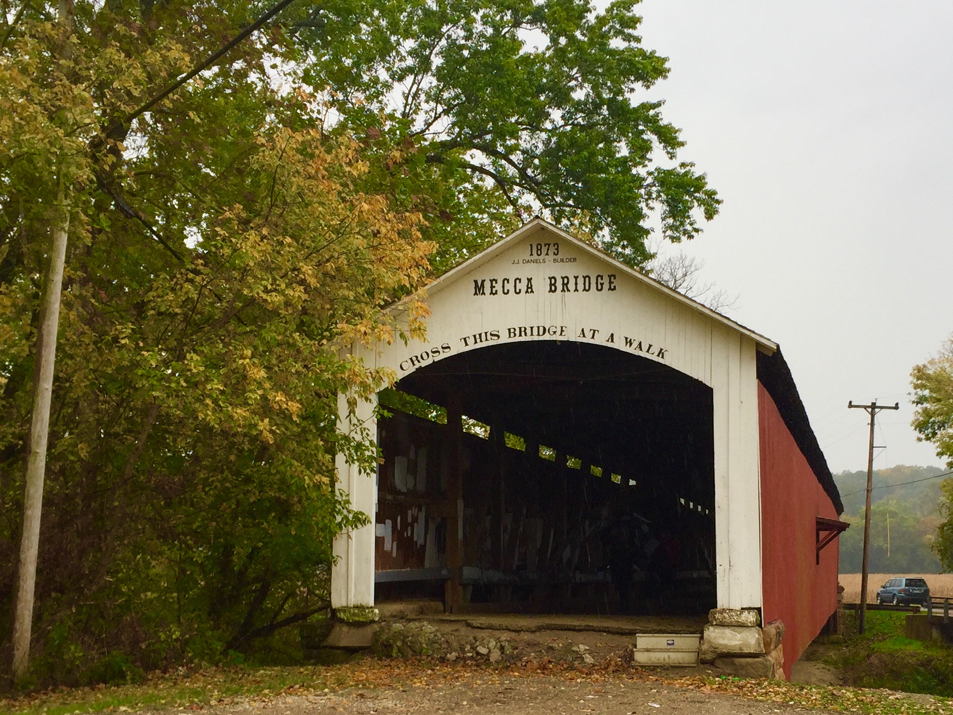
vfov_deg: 28.9
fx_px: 1377
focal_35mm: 50
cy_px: 485
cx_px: 605
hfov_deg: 37.9
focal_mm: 4.15
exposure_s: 1/250
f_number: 2.2
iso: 32
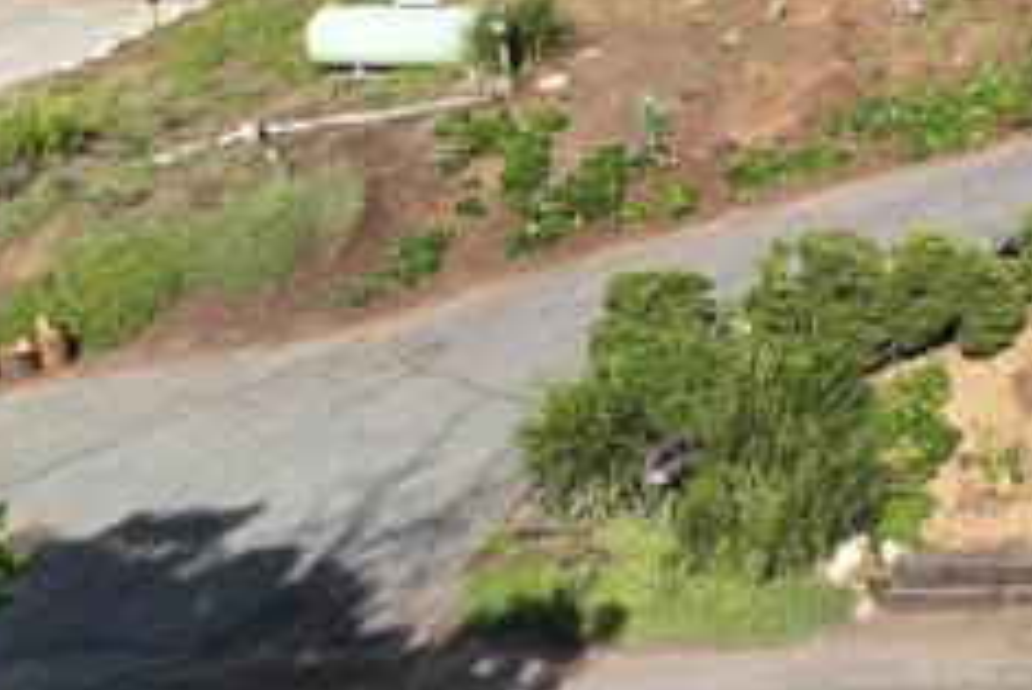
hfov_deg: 25.4
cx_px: 1348
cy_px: -152
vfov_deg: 18.9
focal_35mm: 68
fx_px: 1950
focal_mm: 12.29
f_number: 2.8
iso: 120
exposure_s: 1/1600
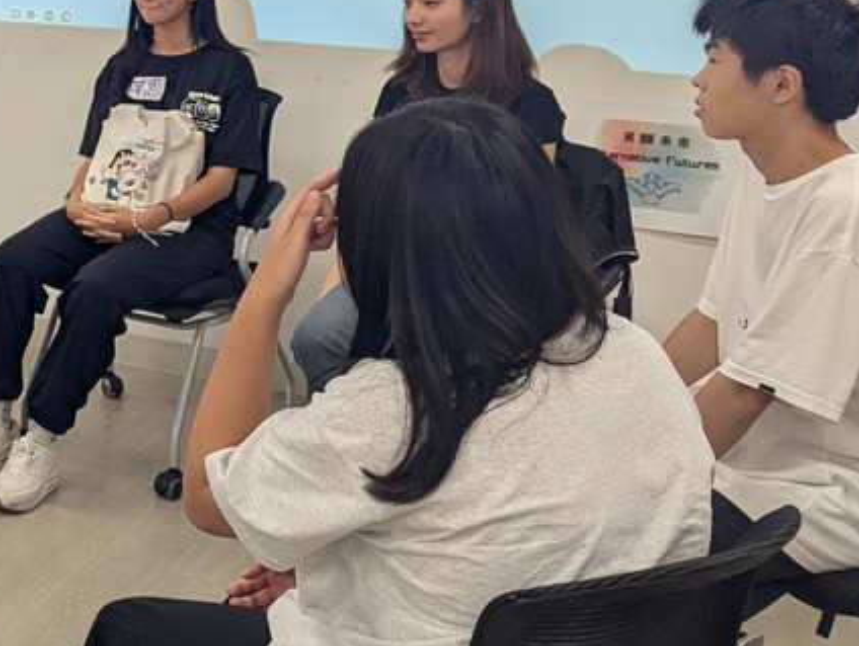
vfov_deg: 21.2
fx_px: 1689
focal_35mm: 68
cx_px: -306
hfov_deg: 24.3
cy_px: 79
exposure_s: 1/120
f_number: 1.85
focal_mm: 6.81
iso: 216
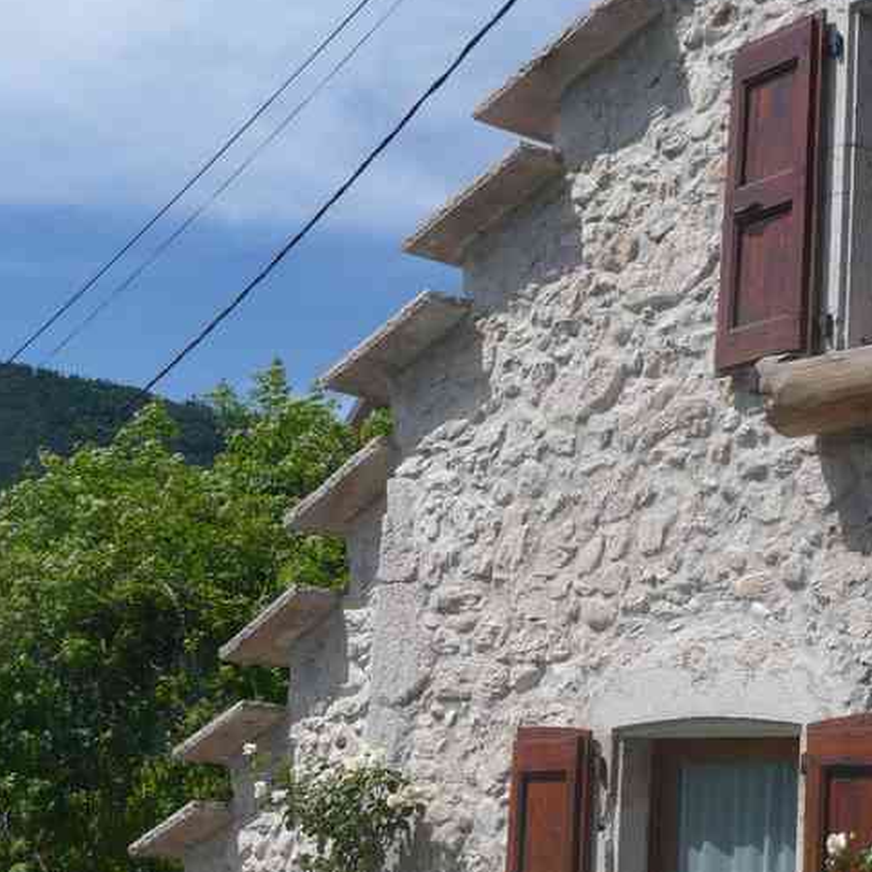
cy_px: 660
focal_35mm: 70
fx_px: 1995
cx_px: 526
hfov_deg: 24.6
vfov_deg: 24.4
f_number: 8
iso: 100
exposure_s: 1/400
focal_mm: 5.8
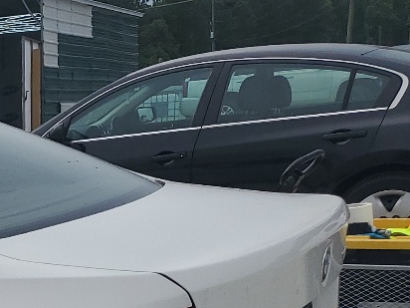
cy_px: 447
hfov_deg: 16.4
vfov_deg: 13.8
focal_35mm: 101
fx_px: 1196
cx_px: -321
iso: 50
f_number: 1.5
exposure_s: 1/3333
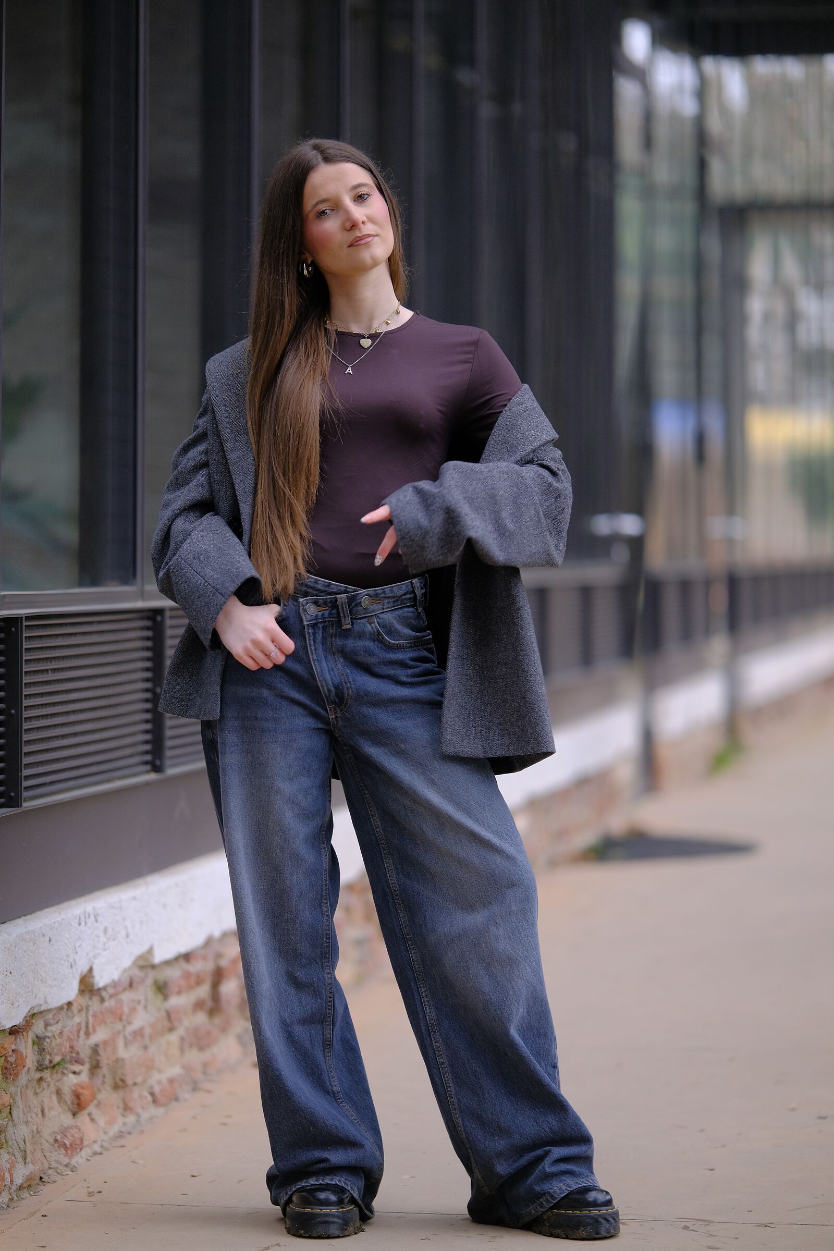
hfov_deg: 12.1
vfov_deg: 18.1
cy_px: 626
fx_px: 3926
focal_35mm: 113
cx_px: 417
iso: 320
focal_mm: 75
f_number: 1.2
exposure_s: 1/950
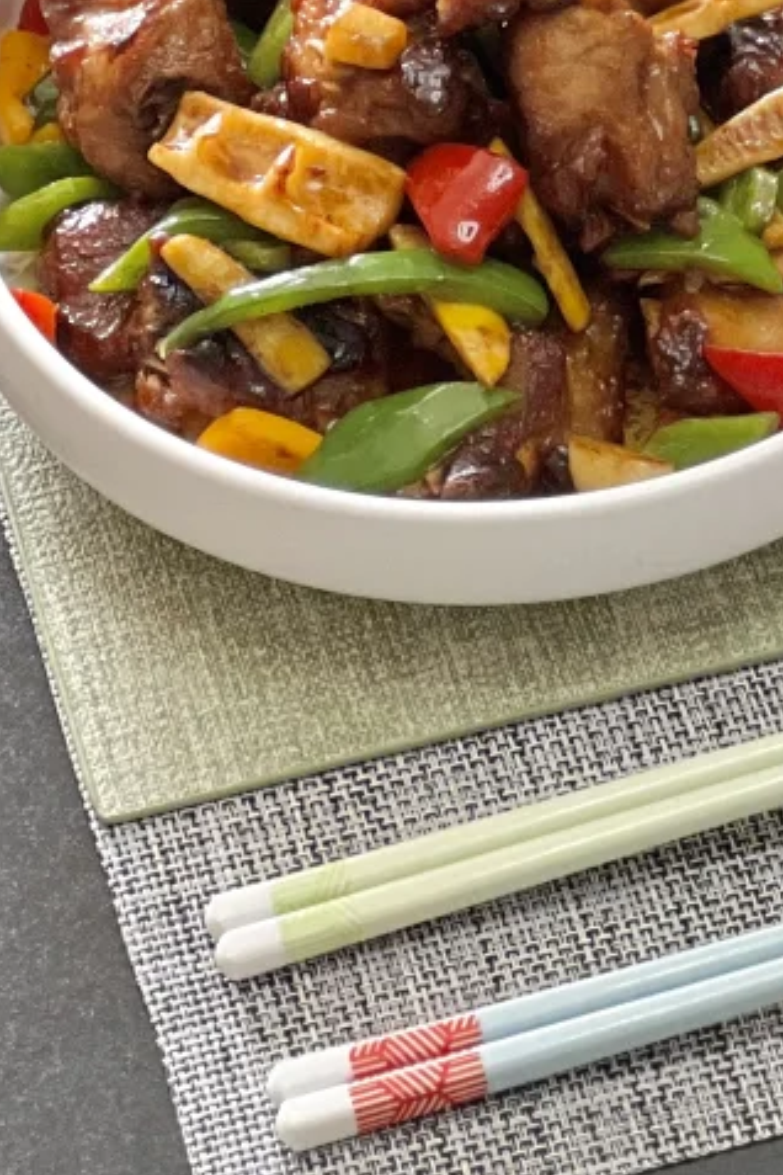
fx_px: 7895
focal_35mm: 242
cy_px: -574
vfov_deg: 8.3
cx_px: 906
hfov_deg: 5.7
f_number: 2.8
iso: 200
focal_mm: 9
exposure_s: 1/121
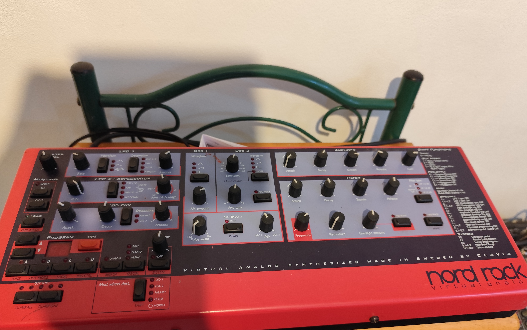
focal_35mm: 25
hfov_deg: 72.5
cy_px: 185
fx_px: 359
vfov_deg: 49.2
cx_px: 261
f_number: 1.65
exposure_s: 1/25
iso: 1000
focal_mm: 6.19
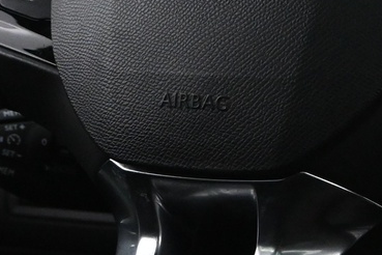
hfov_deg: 13.0
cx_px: 267
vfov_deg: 8.6
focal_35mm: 158
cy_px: 3
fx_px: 1676
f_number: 4.2
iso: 3200
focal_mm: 24
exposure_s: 1/50
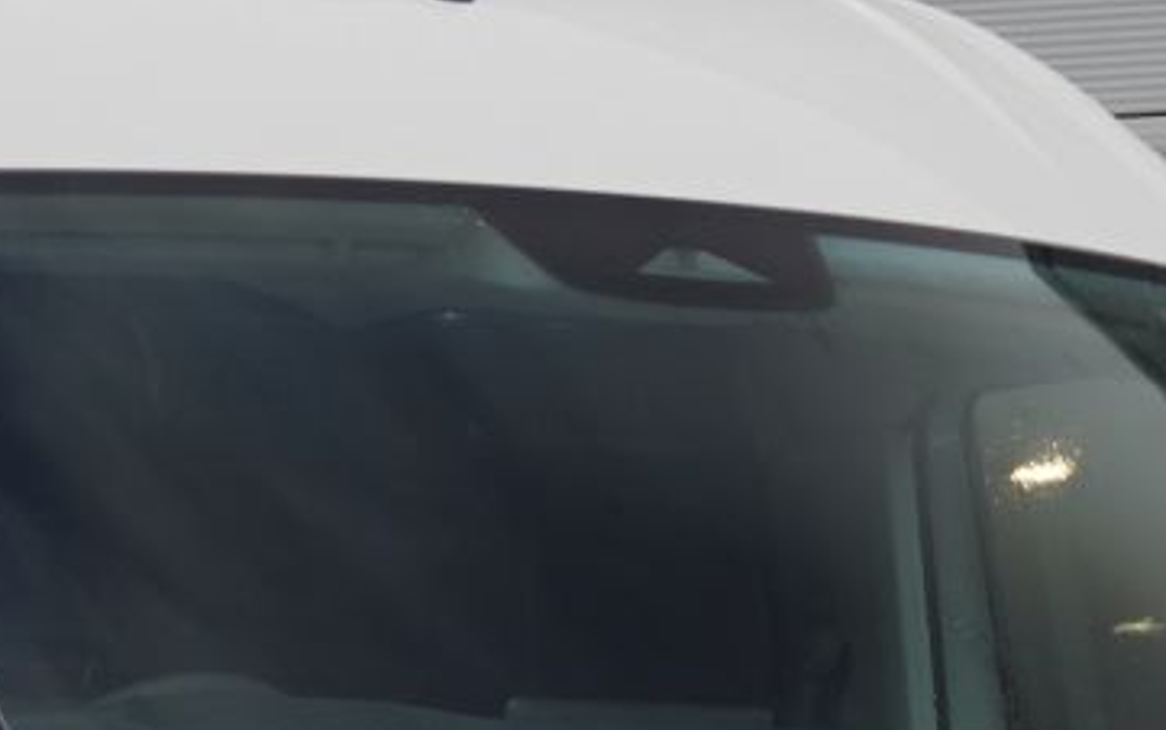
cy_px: 1405
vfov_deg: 5.6
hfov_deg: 9.1
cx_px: 132
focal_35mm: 230
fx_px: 7312
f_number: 5.6
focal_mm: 34
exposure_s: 1/90
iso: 100
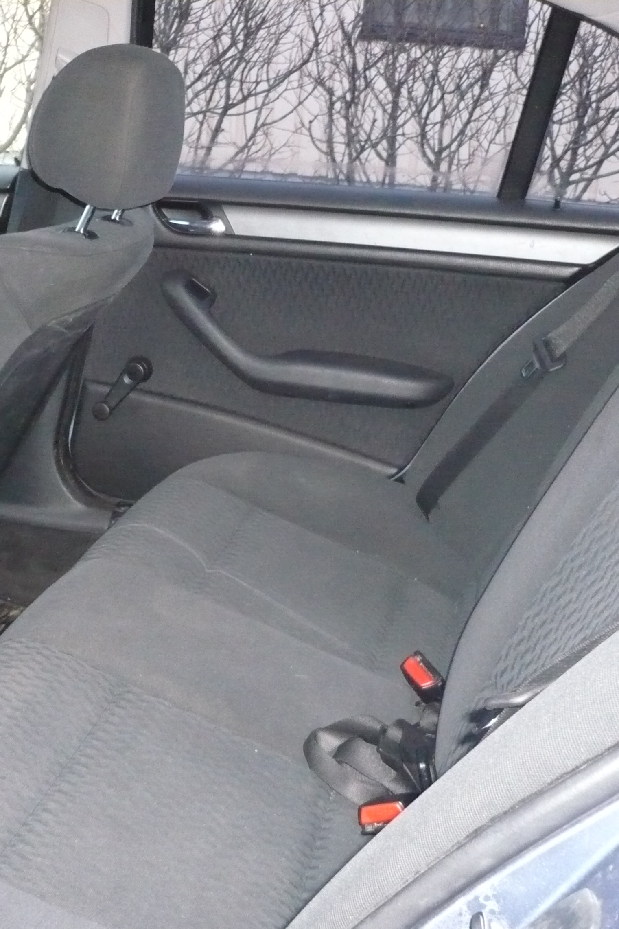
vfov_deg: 40.3
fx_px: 1264
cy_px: 467
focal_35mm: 49
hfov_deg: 27.3
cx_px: 203
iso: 640
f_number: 2.8
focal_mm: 5.8
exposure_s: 1/30
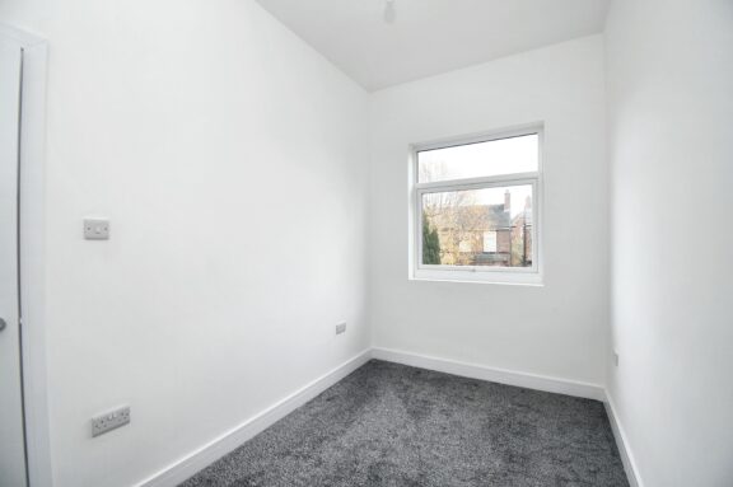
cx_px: 366
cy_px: 244
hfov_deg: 100.4
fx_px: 305
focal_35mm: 15
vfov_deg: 77.2
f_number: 5.6
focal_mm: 10
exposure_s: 1/125
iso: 560
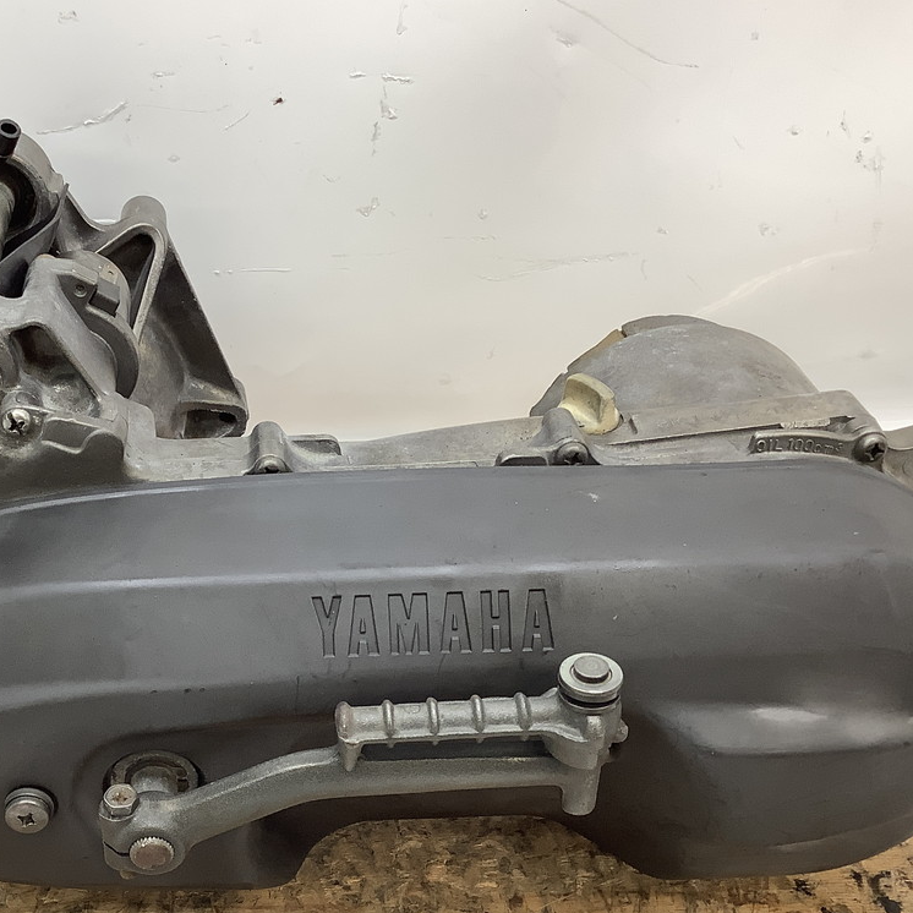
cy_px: 537
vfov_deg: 36.0
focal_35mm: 47
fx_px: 1402
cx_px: 258
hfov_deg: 35.5
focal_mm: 3.3
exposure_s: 1/60
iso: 50
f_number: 2.4
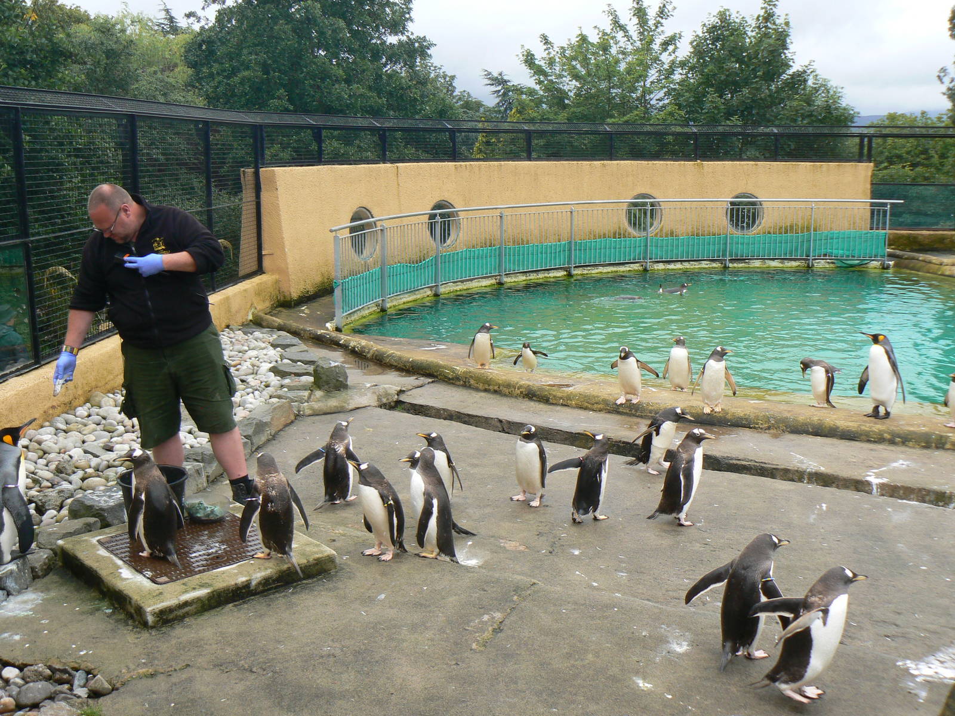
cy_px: 358
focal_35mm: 36
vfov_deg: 39.7
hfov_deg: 51.4
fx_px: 993
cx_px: 478
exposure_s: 1/160
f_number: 5.6
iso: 80
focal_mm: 6
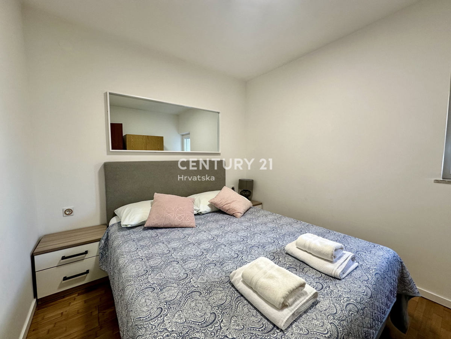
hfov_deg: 102.1
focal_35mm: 14
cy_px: 170
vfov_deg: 85.7
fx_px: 182
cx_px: 226
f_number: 2.2
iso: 125
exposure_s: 1/100
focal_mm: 2.22
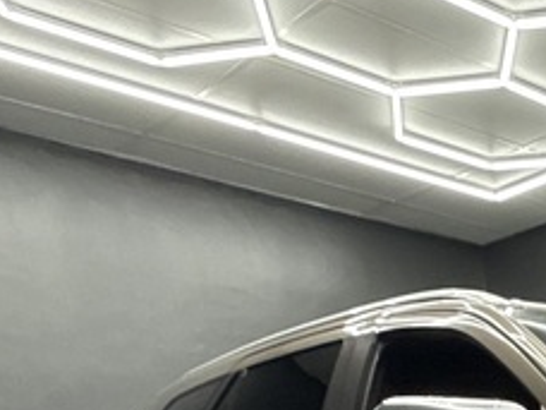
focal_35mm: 63
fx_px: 994
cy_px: 731
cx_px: 817
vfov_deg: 18.4
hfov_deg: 24.2
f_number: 2.2
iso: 160
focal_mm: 2.22
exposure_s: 1/100
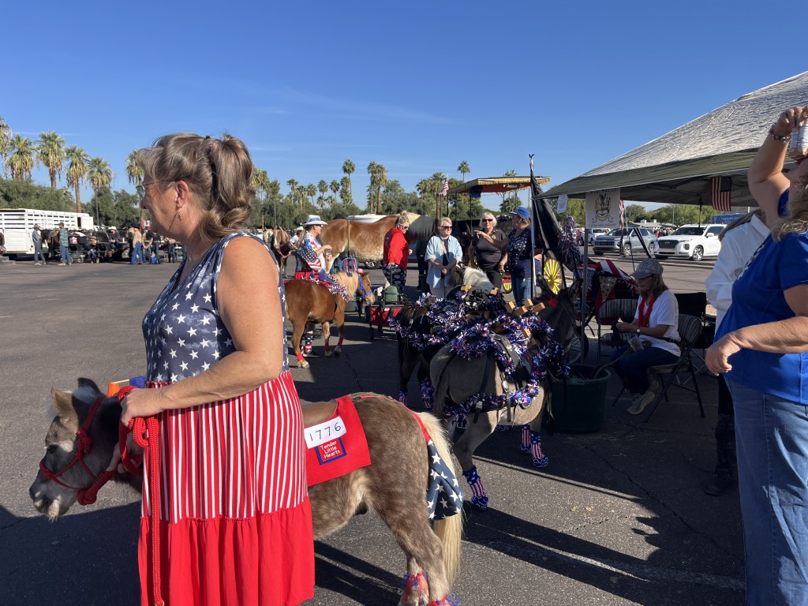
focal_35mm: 26
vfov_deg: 53.1
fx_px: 607
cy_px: 303
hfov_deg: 67.3
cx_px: 404
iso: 50
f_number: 1.6
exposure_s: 1/2688
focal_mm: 5.1
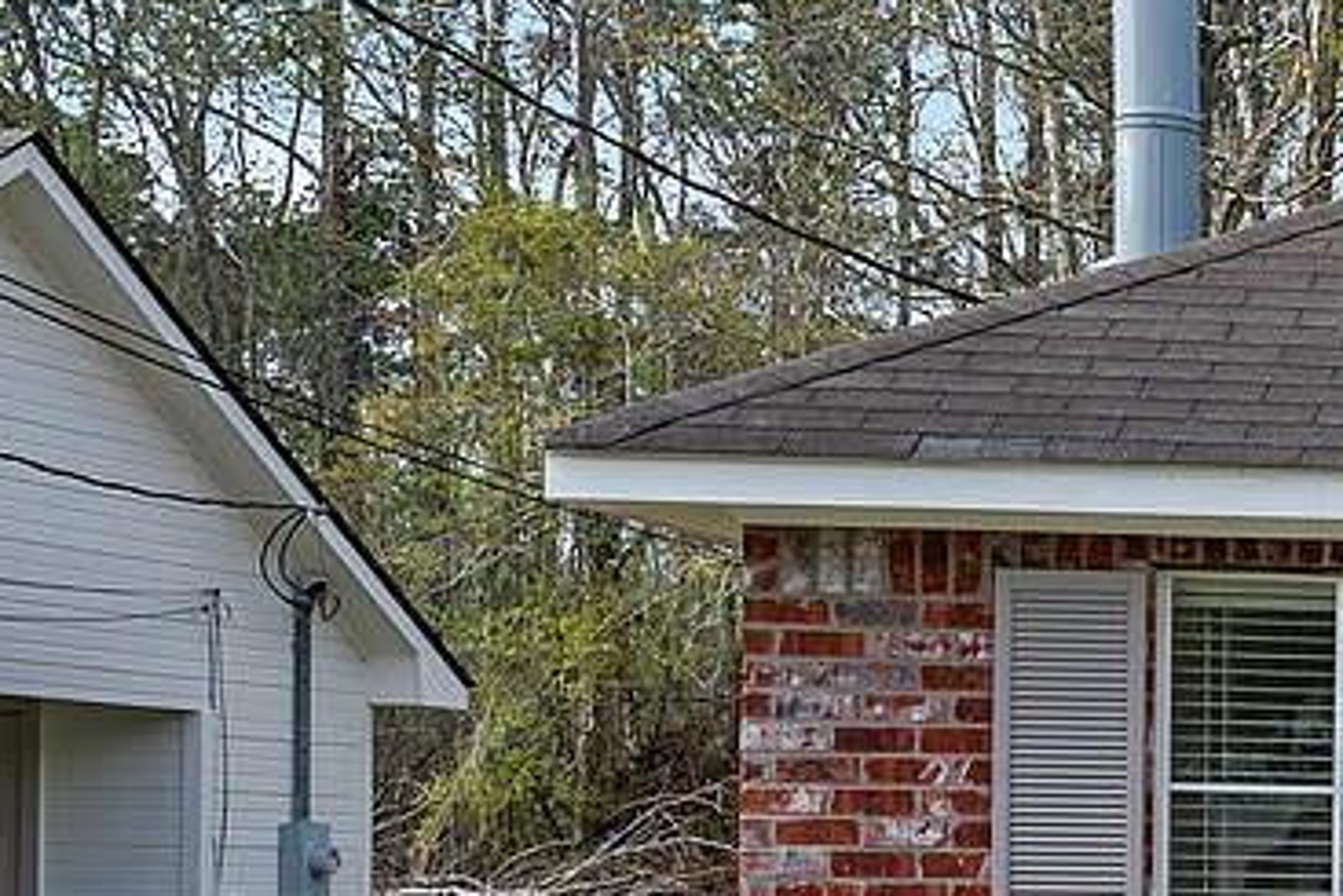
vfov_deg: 14.5
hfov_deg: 16.3
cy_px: 618
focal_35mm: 94
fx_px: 3508
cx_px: 2730
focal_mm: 23
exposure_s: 1/500
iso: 400
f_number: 8
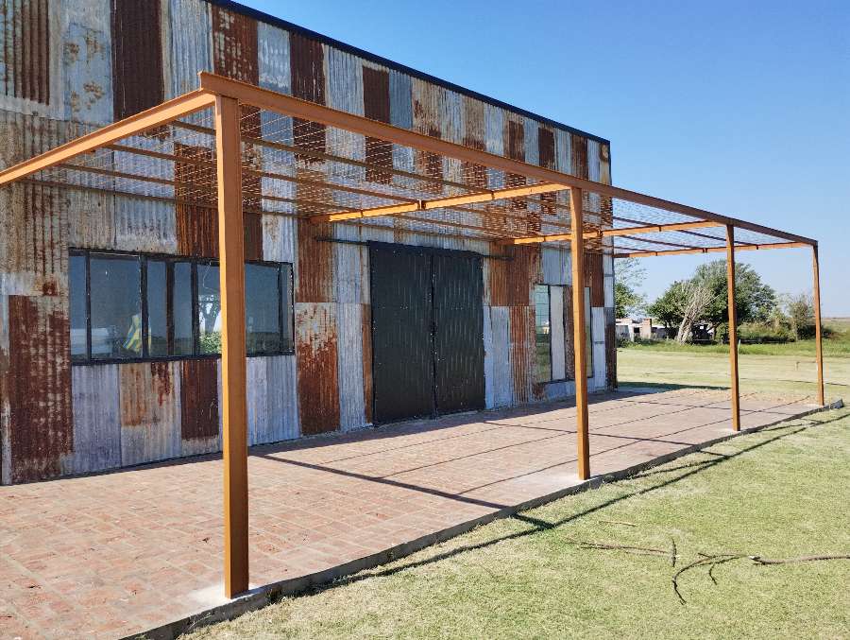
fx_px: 688
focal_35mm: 28
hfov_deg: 63.4
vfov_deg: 49.8
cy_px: 320
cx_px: 425
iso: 100
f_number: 1.8
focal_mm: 4.27
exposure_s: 1/660
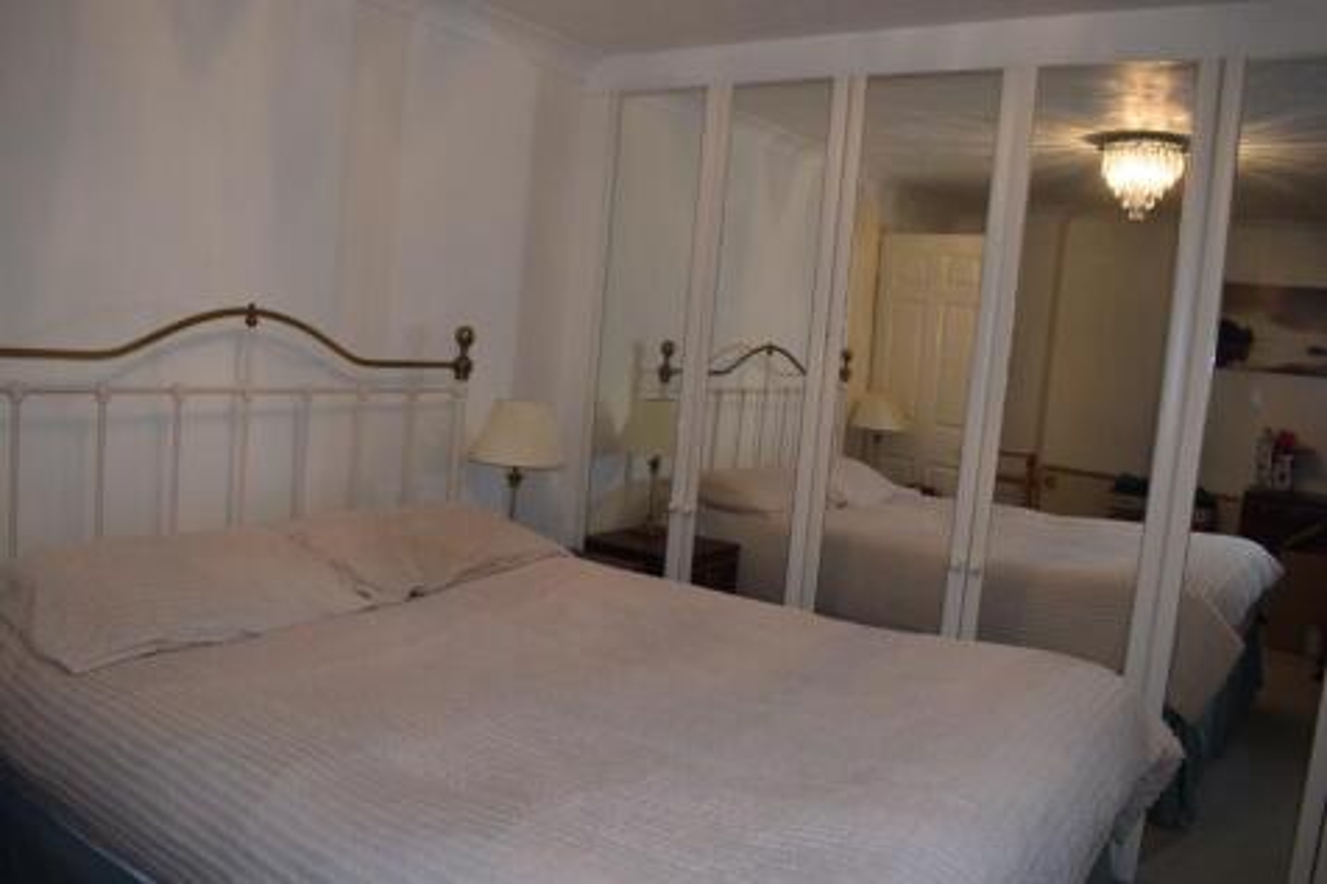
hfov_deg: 67.4
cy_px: 442
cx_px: 664
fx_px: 995
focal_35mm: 27
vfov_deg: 47.9
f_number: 5.6
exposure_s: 1/125
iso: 800
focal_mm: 18
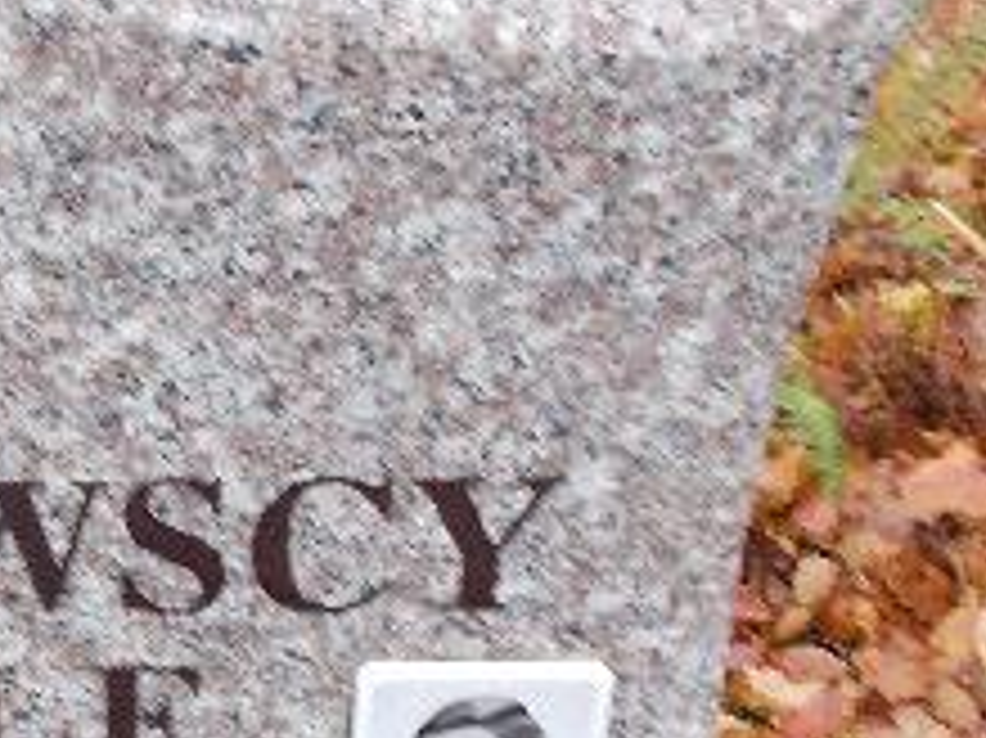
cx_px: -59
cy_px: 549
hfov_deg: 24.2
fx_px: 2164
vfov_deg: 19.2
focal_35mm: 76
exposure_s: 1/30
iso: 80
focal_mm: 4.6
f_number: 3.2
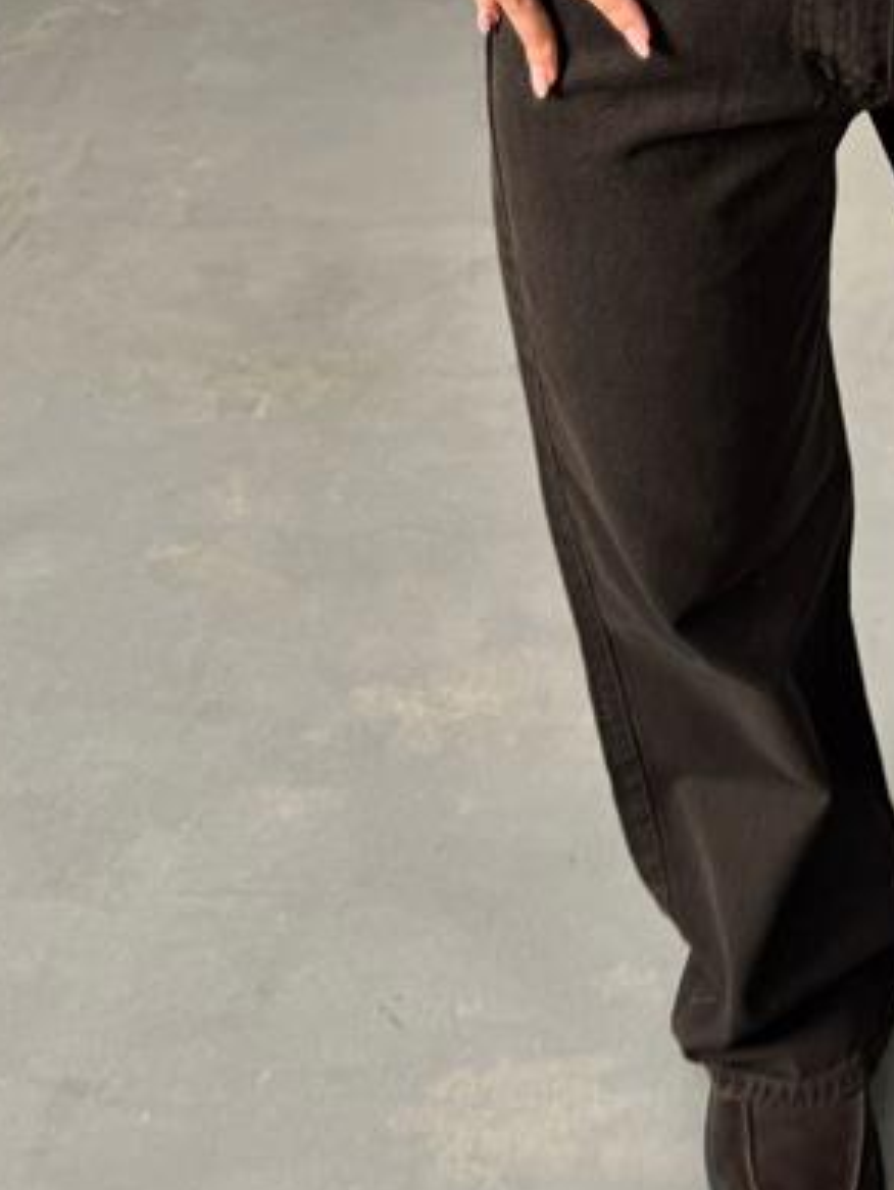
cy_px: -98
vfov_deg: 30.0
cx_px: 1036
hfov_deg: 23.4
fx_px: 1996
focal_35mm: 58
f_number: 1.78
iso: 125
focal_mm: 6.76
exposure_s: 1/121
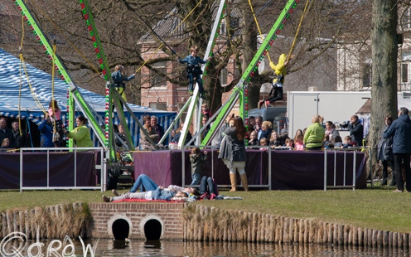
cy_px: 131
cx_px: 206
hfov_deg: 13.6
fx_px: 1725
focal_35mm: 154
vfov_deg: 8.5
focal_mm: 100
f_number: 7.1
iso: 100
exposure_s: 1/250
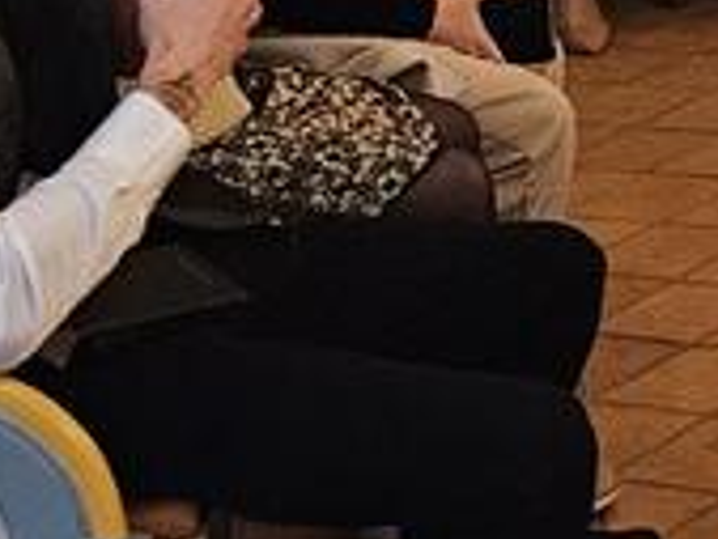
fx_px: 3259
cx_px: 2082
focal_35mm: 157
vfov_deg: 8.4
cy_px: -904
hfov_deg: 9.9
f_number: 1.8
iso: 640
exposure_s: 1/100
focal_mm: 5.4
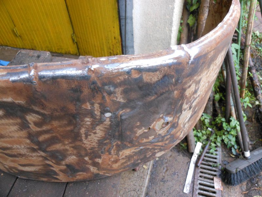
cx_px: 131
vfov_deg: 49.7
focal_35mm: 28
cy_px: 98
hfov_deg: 63.4
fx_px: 212
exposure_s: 1/160
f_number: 3.7
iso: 400
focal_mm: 5
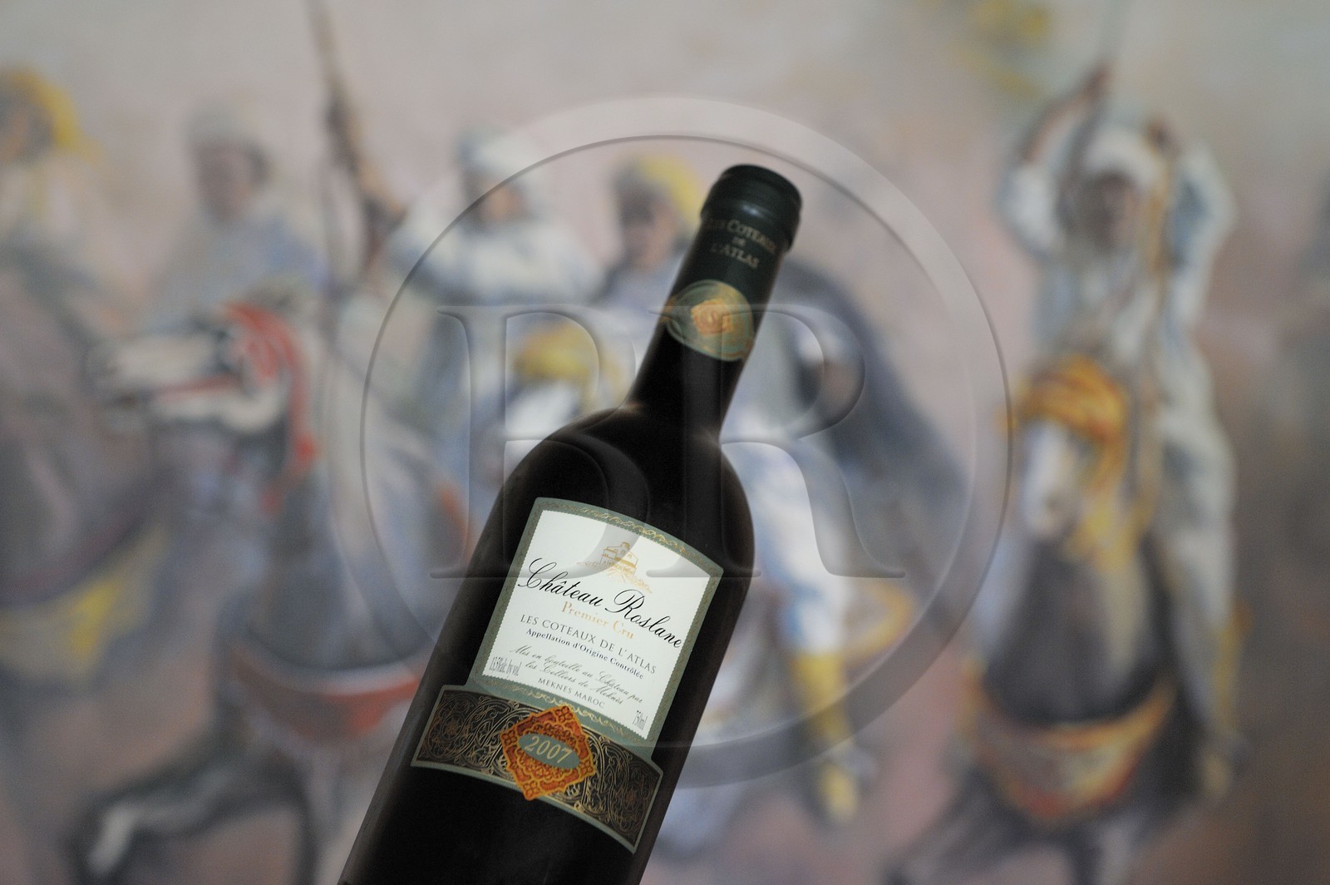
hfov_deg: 28.9
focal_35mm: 70
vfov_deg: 19.4
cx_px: 665
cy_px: 442
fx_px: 2584
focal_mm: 70
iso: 1600
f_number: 5.6
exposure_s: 1/40
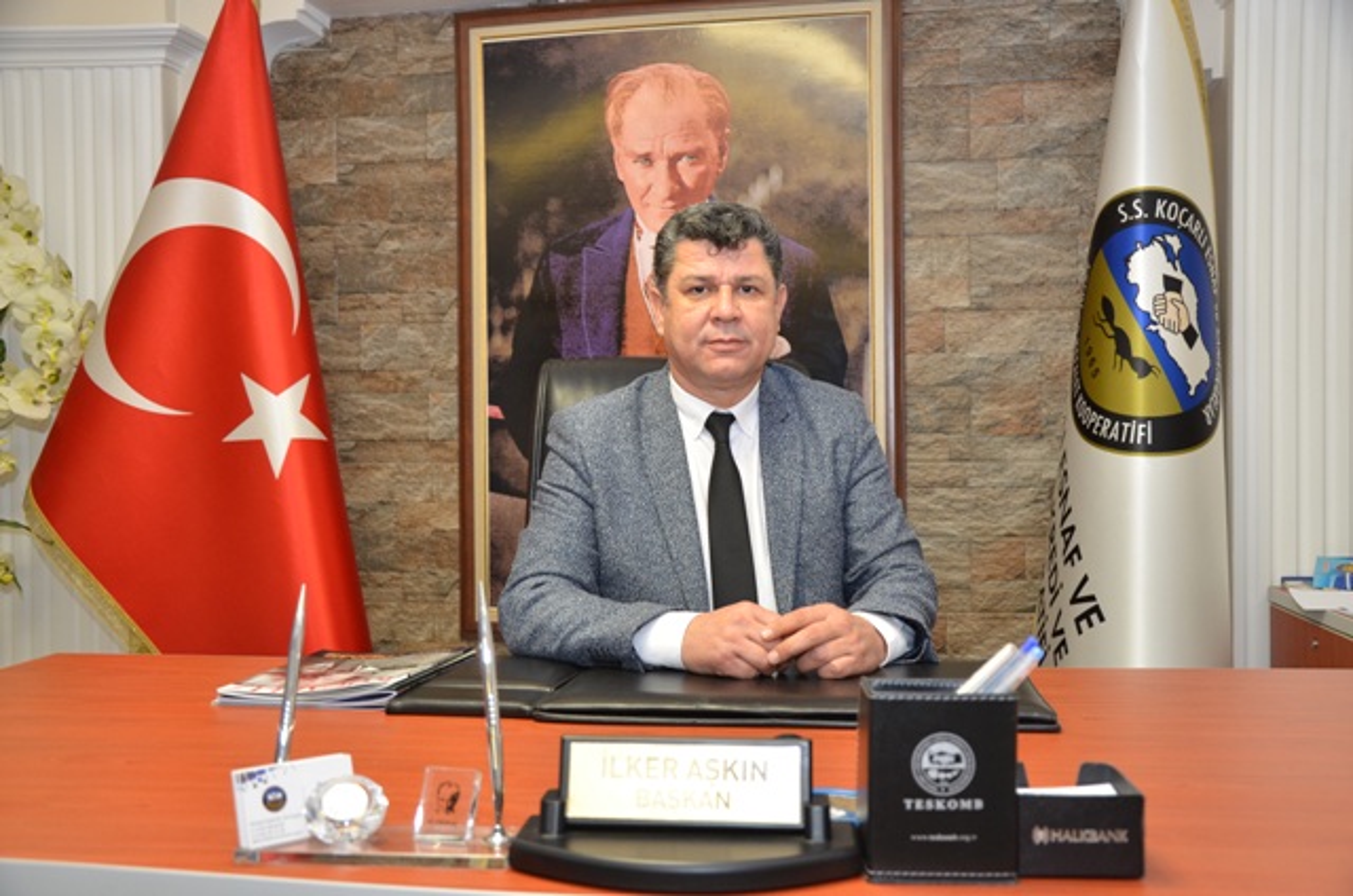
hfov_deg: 53.2
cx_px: 676
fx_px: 1350
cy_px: 448
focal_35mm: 36
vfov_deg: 36.7
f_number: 4
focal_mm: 24
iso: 800
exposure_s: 1/60
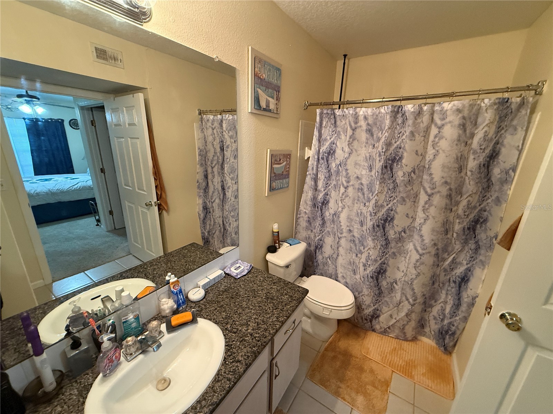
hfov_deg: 102.1
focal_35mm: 14
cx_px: 276
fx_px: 224
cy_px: 207
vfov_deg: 85.7
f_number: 2.2
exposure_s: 1/60
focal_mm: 2.22
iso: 500
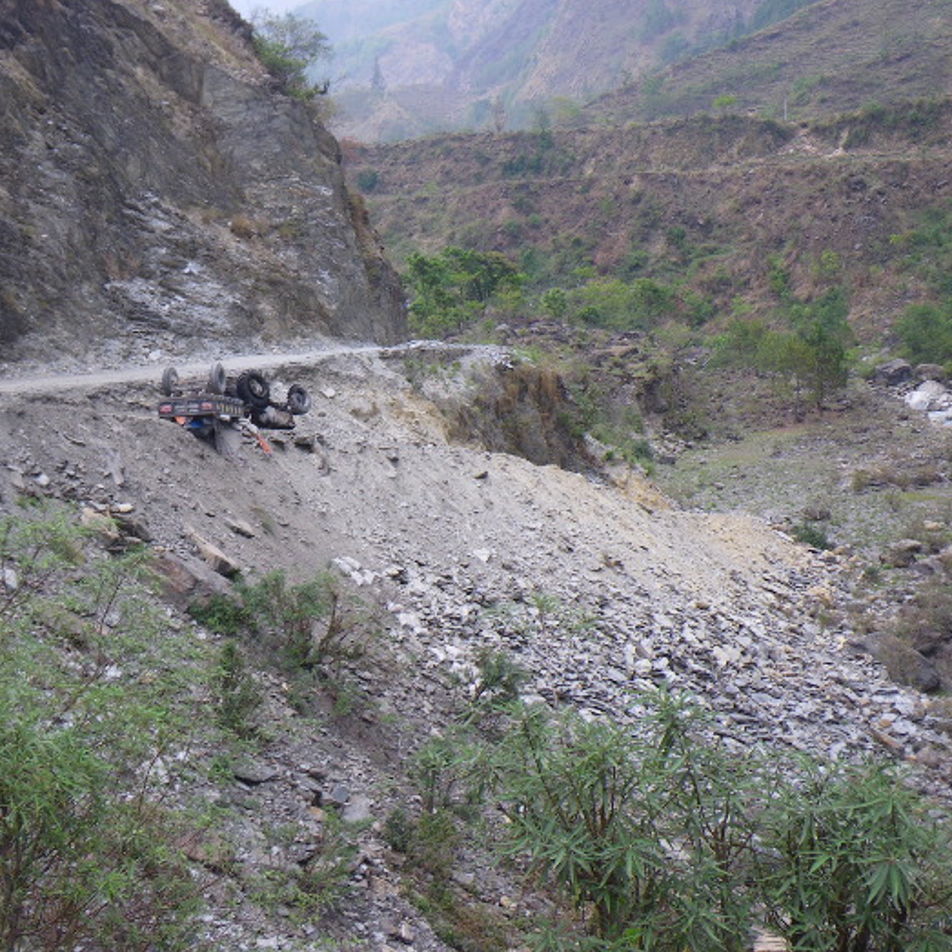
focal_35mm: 49
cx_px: 303
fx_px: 1525
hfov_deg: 34.3
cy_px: 413
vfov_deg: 34.6
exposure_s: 1/60
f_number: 4.6
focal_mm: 6.1
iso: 50
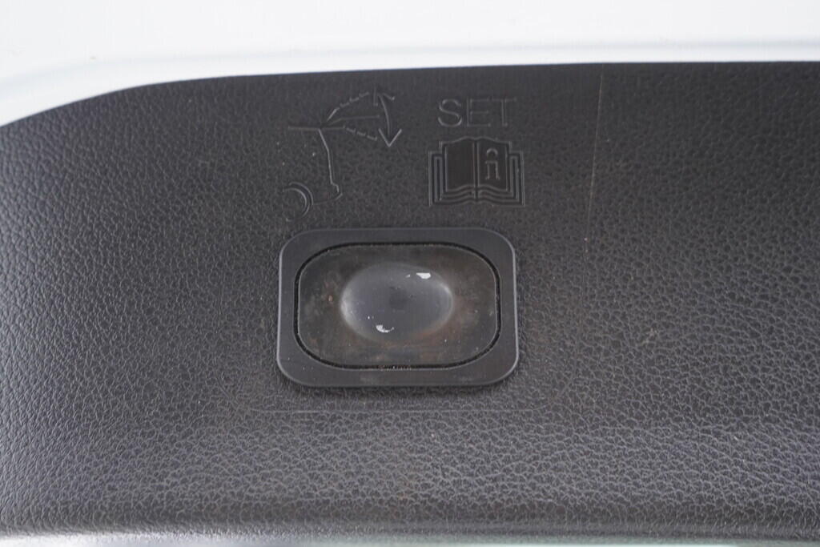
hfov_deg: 53.1
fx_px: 820
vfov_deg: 36.9
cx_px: 410
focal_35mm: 36
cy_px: 274
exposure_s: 1/40
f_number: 2.8
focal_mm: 24
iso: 500
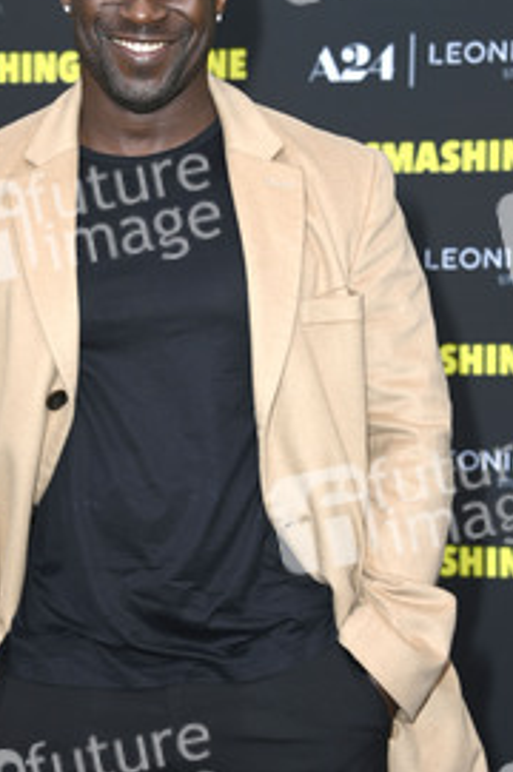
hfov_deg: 11.3
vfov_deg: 16.9
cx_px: 157
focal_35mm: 121
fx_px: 2593
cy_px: 365
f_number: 5.6
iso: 640
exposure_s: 1/250
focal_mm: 82
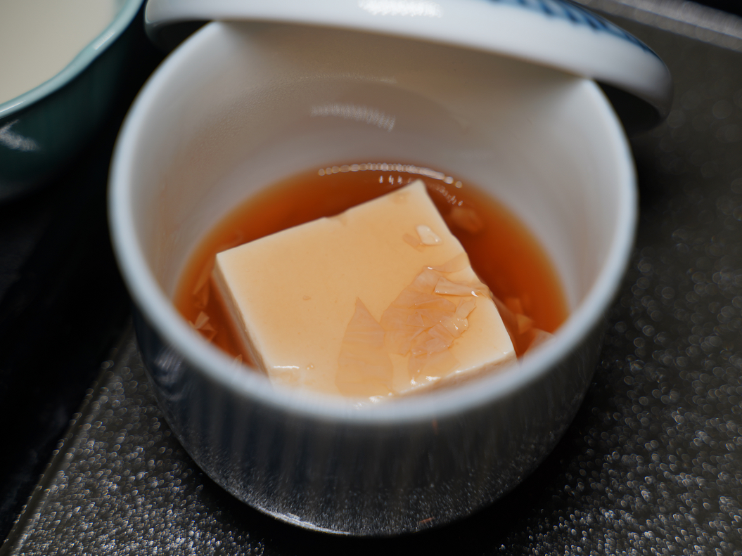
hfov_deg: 23.8
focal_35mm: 82
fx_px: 1757
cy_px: 276
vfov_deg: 18.0
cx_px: 401
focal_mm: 75
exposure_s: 1/80
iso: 100
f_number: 4
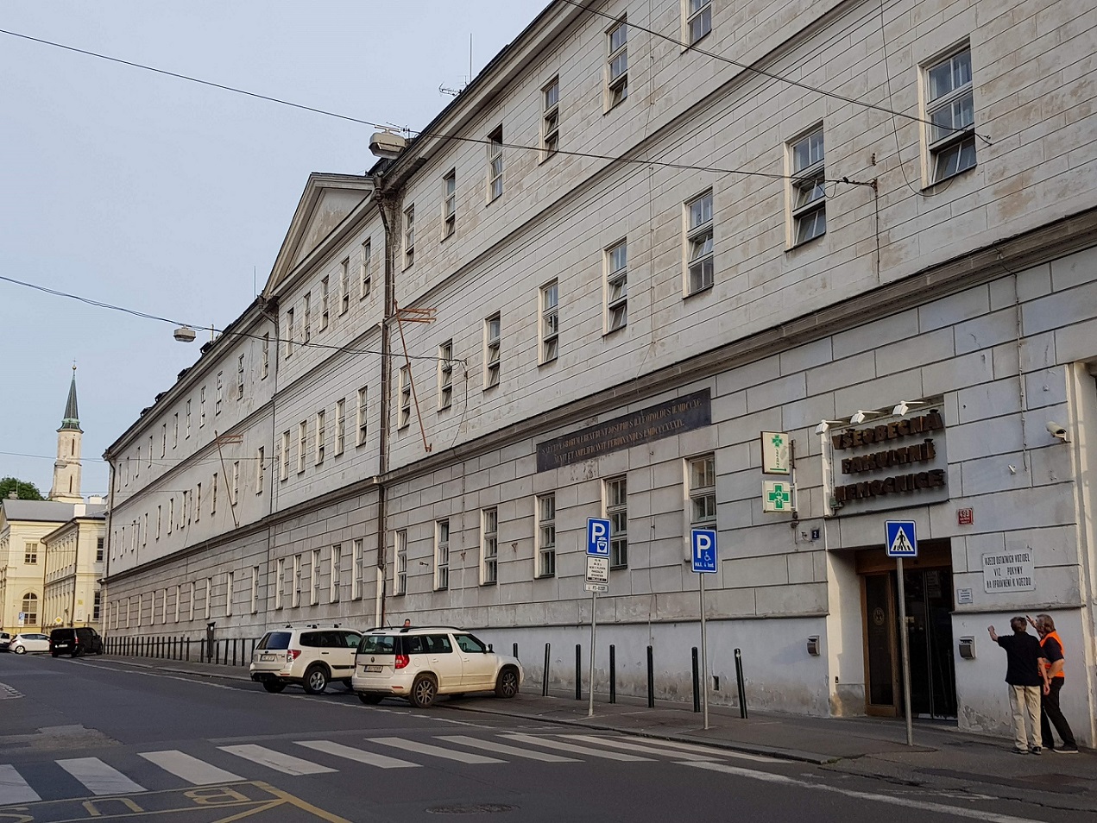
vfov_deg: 53.1
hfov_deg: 67.3
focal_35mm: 26
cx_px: 548
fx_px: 824
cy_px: 412
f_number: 1.7
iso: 40
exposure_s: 1/800
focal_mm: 4.2
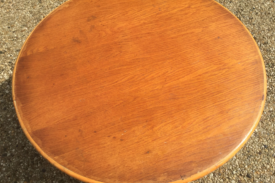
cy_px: 80
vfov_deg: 39.9
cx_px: 139
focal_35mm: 33
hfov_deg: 57.2
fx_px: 252
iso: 25
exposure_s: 1/1217
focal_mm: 3.3
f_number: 2.4
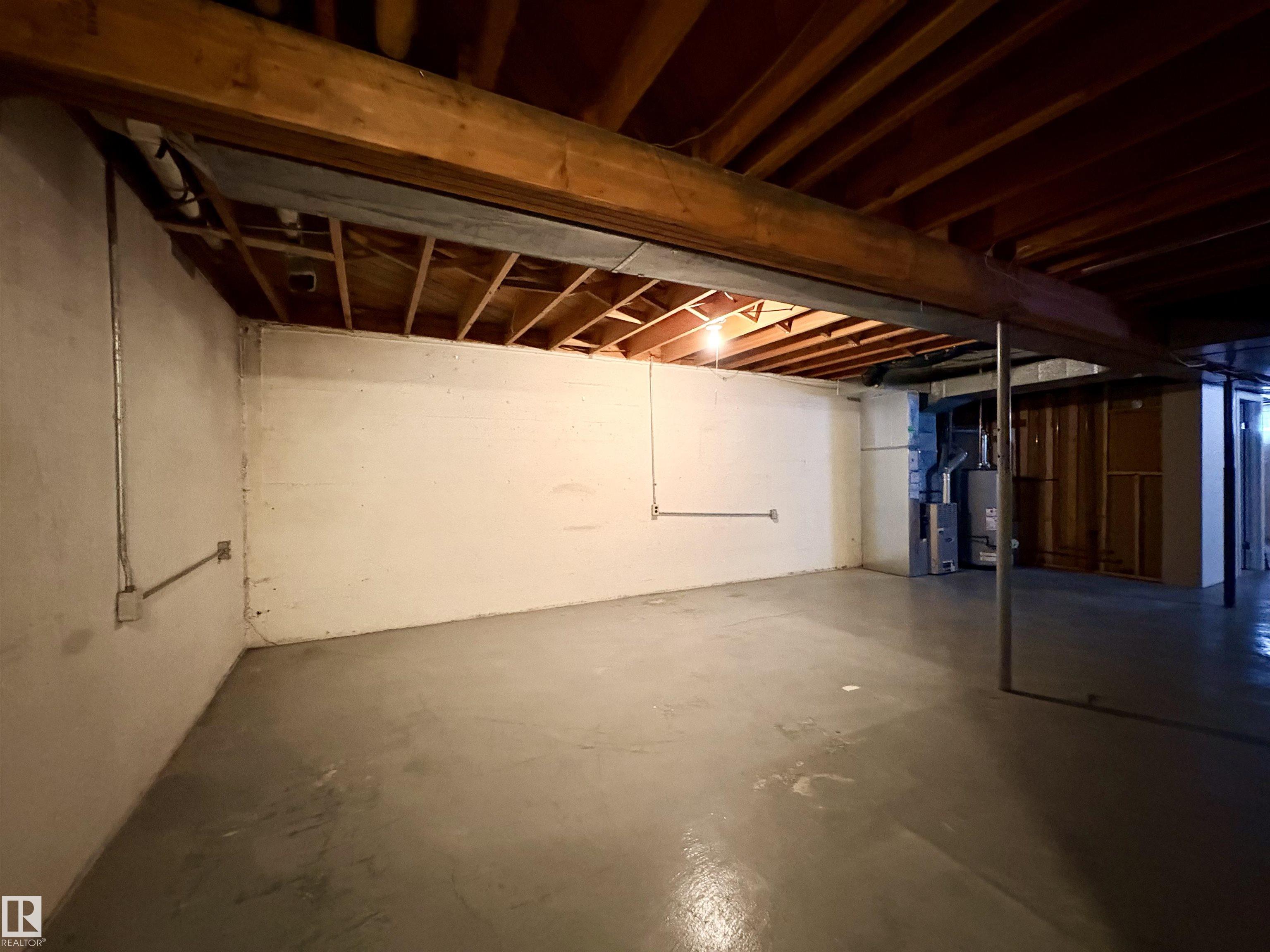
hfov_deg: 102.1
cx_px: 635
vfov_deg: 85.7
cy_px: 476
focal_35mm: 14
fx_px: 514
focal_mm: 2.22
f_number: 2.2
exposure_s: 1/40
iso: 1000
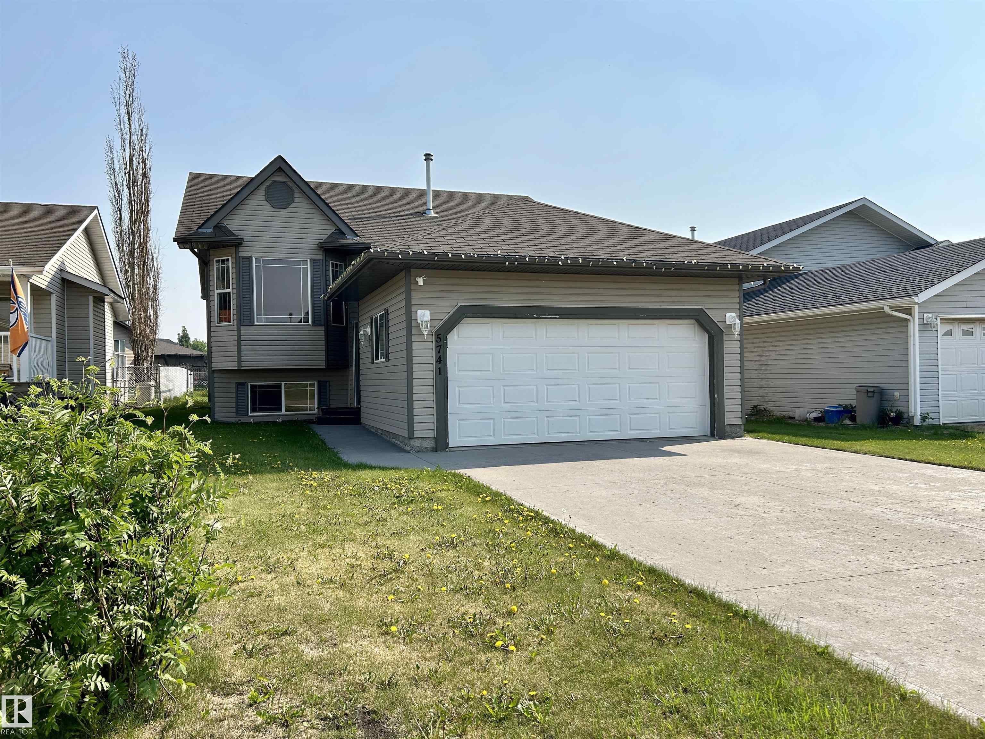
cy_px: 370
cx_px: 492
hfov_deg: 67.3
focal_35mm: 26
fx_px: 740
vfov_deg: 53.1
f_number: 1.5
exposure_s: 1/5882
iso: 50
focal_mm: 5.7
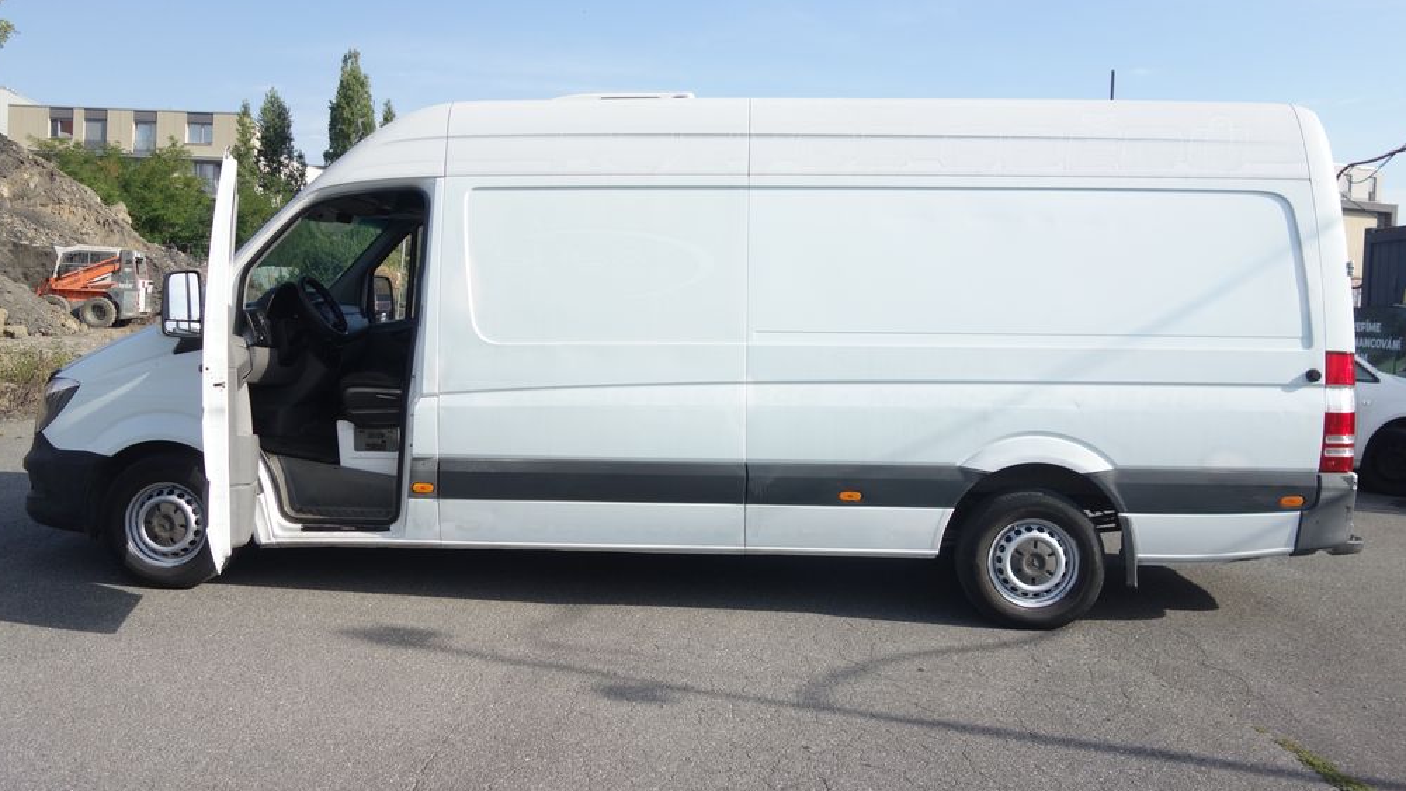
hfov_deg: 64.3
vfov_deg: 38.8
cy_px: 331
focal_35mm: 30
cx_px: 702
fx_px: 1118
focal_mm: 10.4
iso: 125
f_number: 2.2
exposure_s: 1/2000
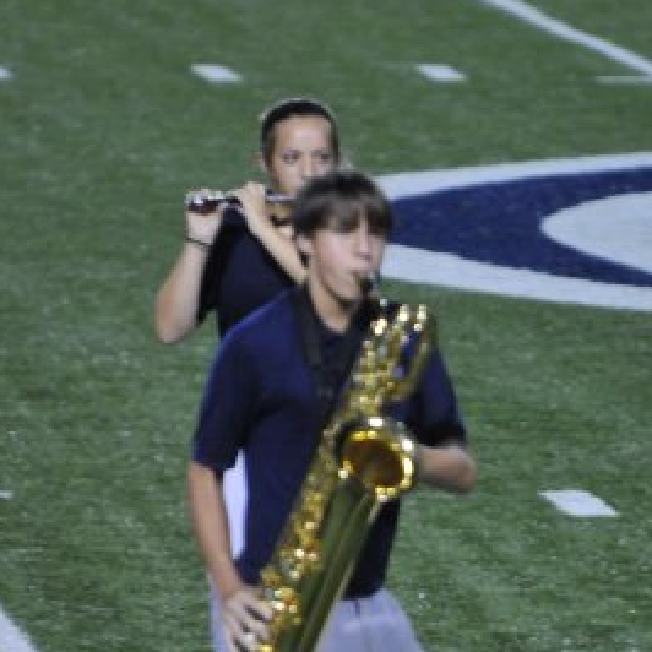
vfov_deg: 3.1
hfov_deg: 3.1
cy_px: 608
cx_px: 359
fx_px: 12232
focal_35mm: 574
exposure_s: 1/200
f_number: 2.8
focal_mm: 200
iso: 1600
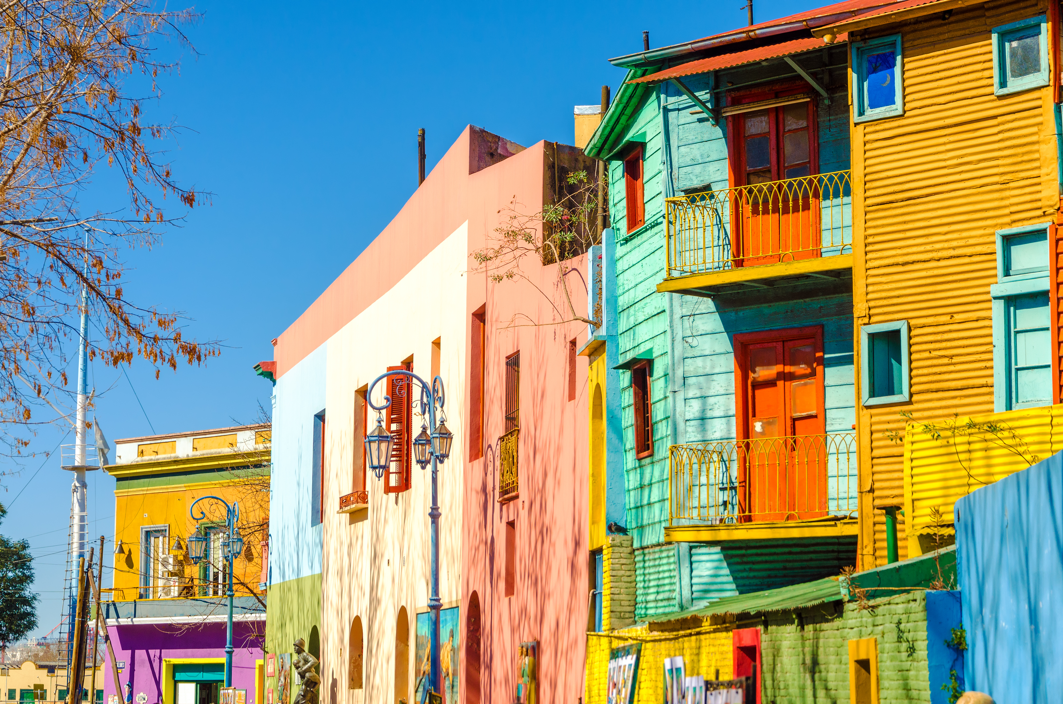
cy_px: 352
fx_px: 2564
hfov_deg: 23.4
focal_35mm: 87
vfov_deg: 15.6
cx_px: 532
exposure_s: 1/800
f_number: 8
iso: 200
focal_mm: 58
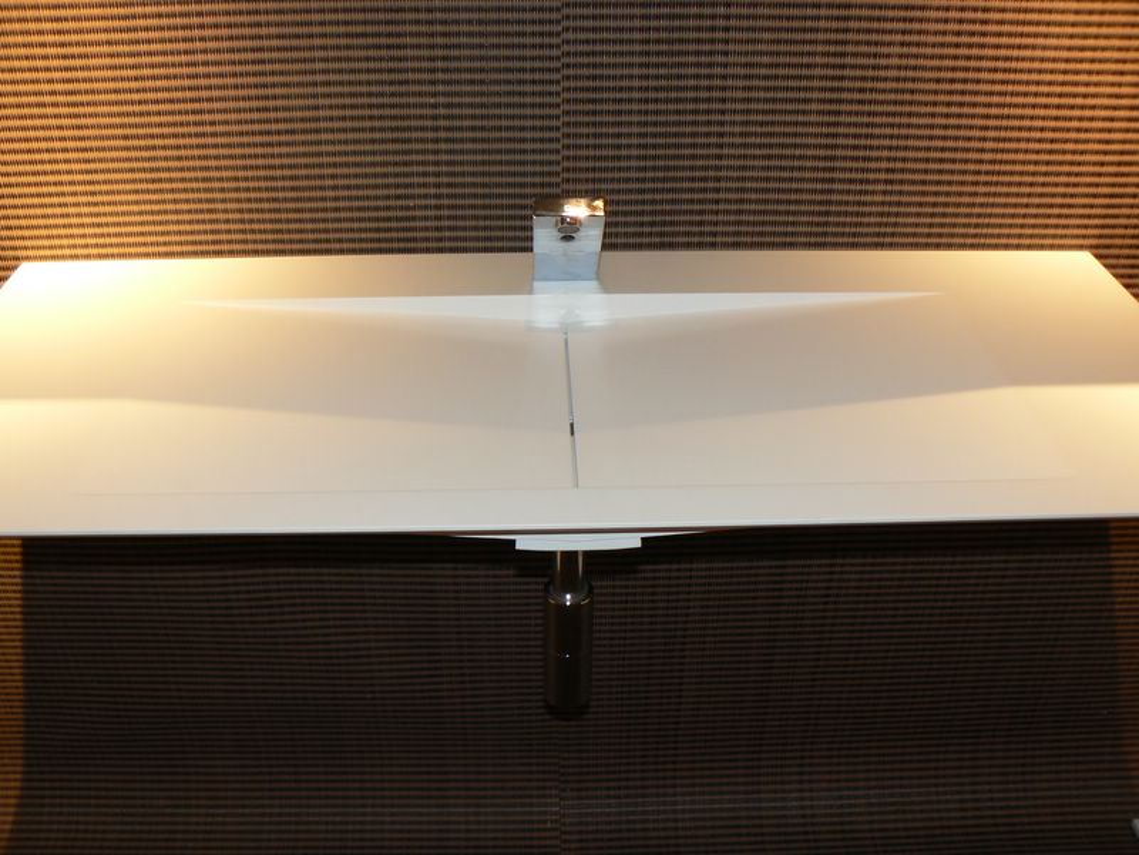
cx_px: 570
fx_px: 1185
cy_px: 428
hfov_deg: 51.4
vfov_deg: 39.7
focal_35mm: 36
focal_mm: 6
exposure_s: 1/30
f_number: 2.8
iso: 100
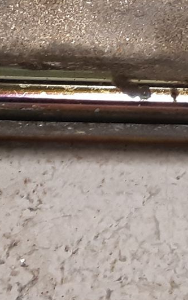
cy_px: -74
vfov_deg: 18.5
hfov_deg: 12.4
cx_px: 93
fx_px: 868
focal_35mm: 106
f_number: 1.7
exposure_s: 1/50
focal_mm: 3.93
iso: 200
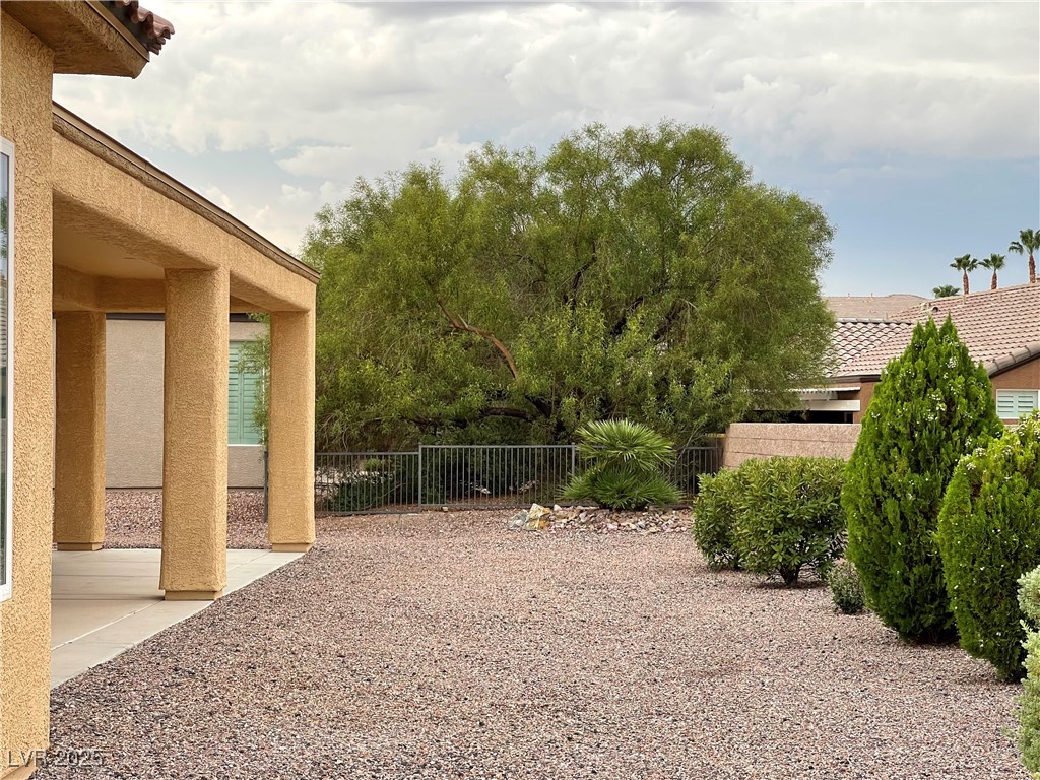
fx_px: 1923
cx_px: 520
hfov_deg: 30.3
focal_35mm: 64
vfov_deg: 22.9
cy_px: 390
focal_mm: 7.5
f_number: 2.2
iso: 50
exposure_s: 1/99
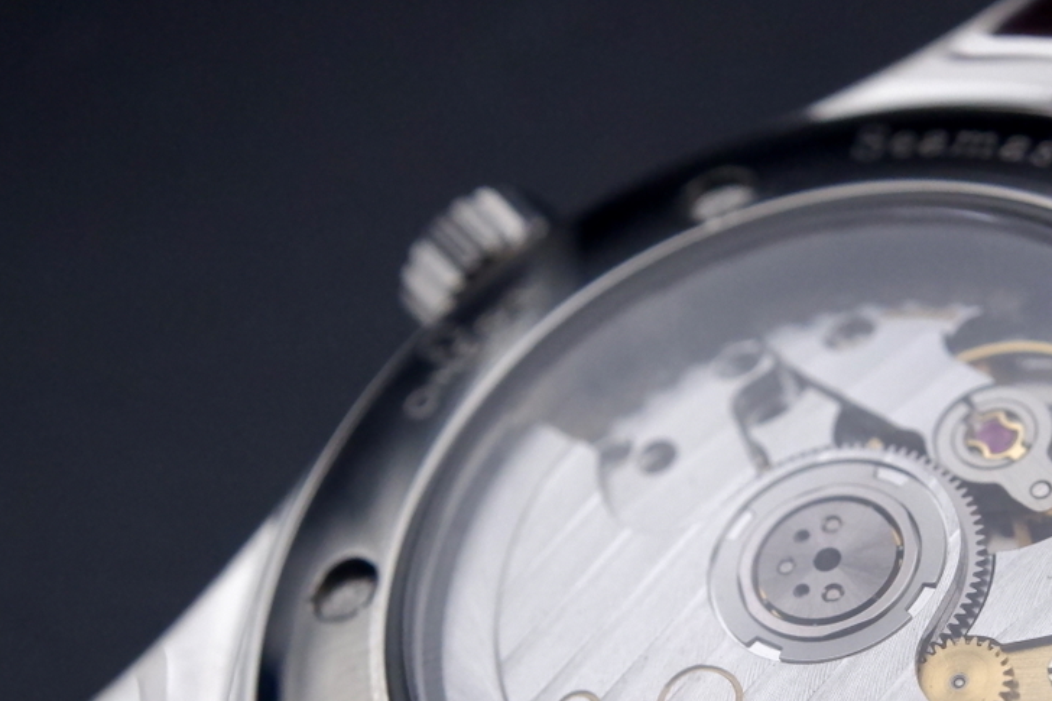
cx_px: 702
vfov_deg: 16.1
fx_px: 2454
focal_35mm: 84
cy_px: 615
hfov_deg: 24.1
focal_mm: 30.2
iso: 4000
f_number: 8
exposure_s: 1/4000
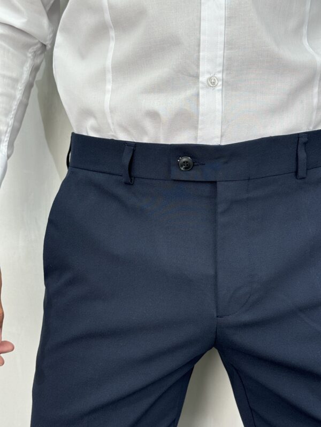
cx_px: 160
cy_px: 214
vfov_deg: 39.7
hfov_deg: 30.3
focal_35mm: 48
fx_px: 593
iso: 50
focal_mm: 6.76
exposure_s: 1/187
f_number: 1.78
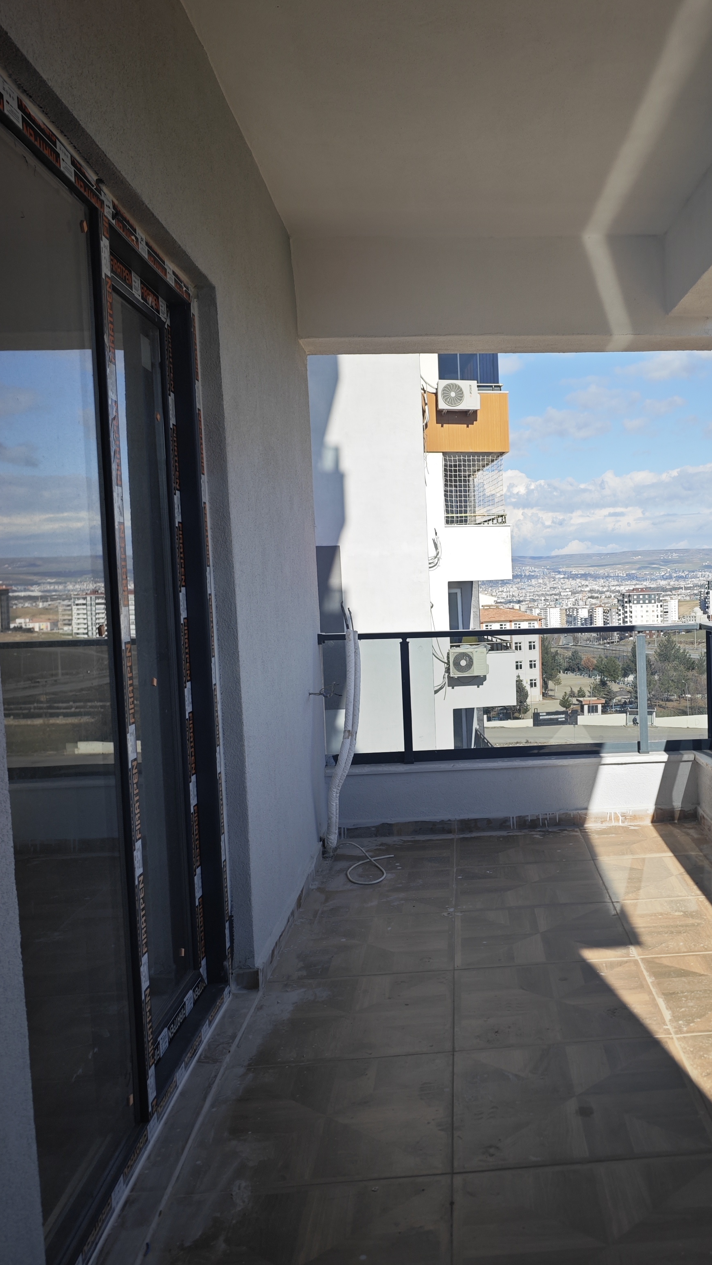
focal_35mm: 33
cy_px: 670
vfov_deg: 59.4
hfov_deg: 34.6
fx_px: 1108
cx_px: 563
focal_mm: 8.7
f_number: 1.9
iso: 160
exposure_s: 1/2315
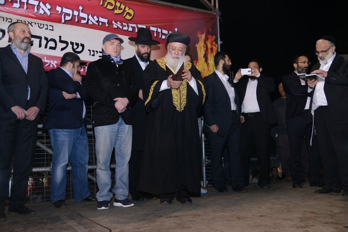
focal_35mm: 38
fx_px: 367
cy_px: 116
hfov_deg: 50.7
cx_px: 174
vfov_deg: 35.1
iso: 1250
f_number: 4
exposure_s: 1/125
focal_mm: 38
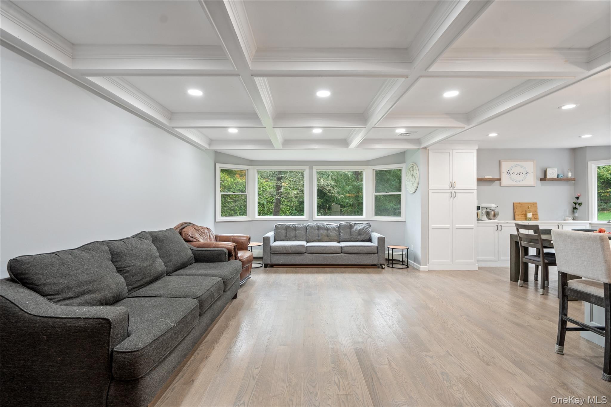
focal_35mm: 16
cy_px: 204
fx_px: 272
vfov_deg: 73.7
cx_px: 306
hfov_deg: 96.7
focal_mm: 16
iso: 400
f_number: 5.6
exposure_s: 1/10
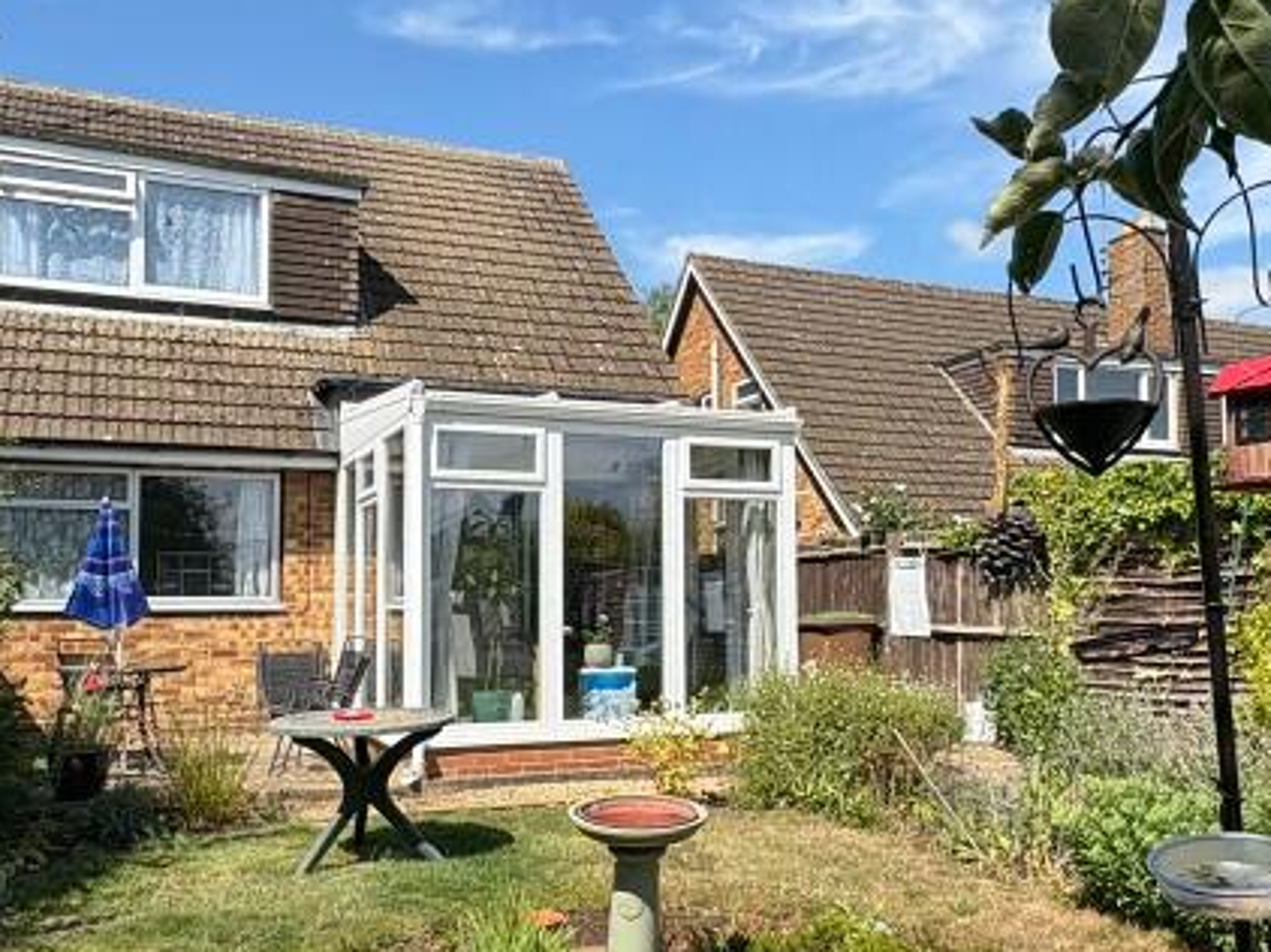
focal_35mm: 34
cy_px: 545
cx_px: 666
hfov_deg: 54.0
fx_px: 1248
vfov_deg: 41.7
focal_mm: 2.22
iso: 40
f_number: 2.2
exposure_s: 1/1748
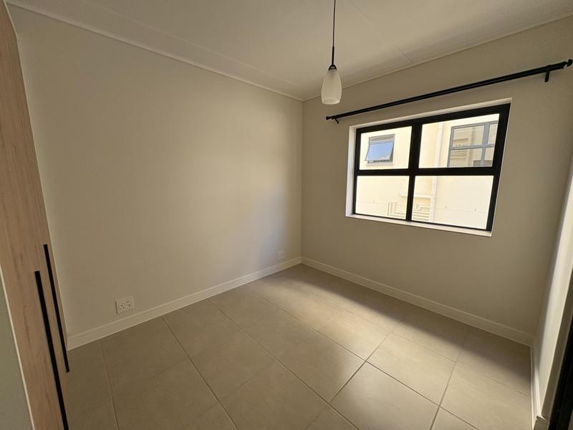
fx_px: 232
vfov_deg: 85.7
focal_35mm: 14
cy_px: 215
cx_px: 286
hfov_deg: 102.1
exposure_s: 1/140
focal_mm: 2.22
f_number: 2.2
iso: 80
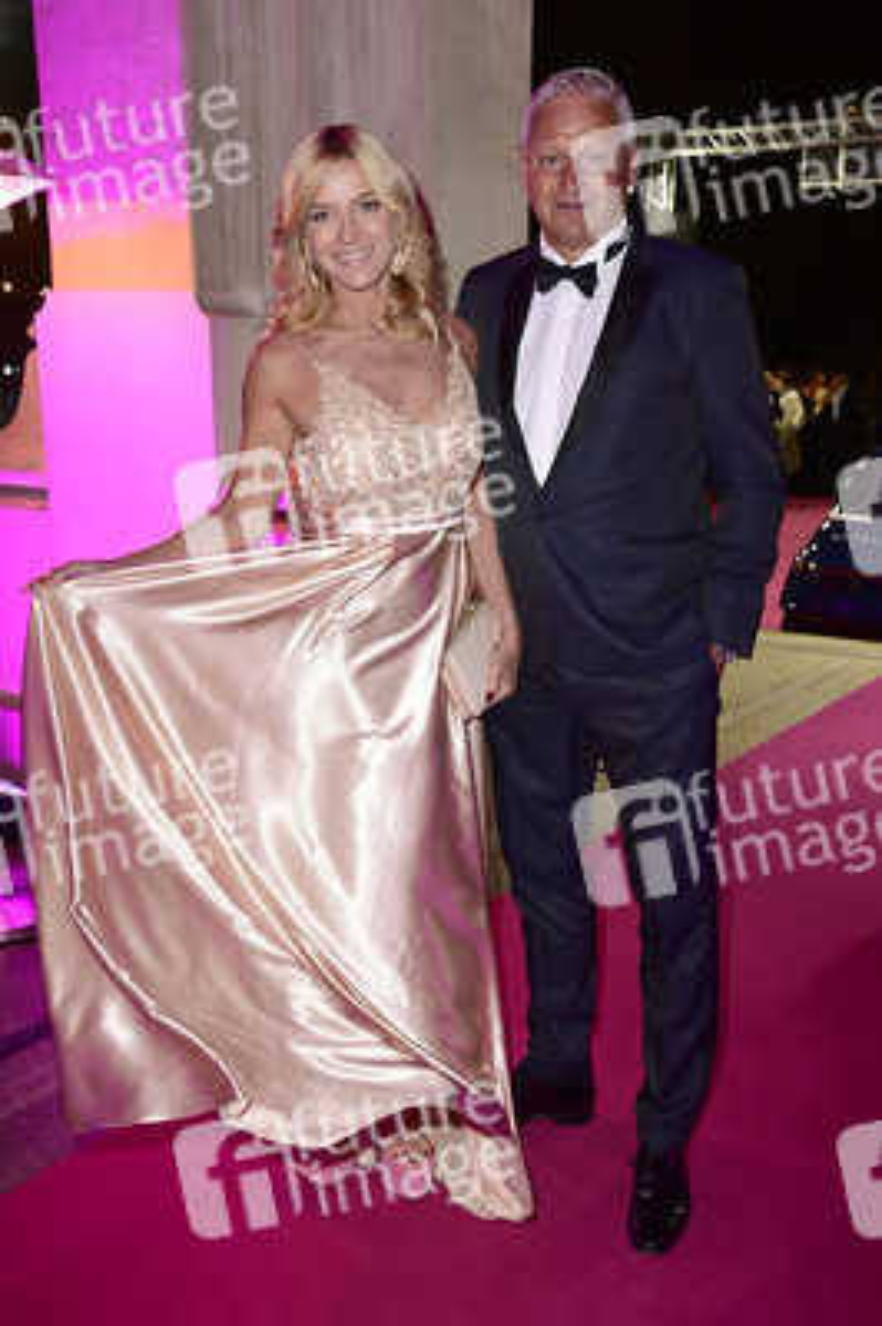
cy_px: 663
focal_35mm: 38
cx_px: 441
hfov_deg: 35.0
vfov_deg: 50.7
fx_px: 1399
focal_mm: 38
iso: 1600
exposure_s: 1/125
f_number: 5.6
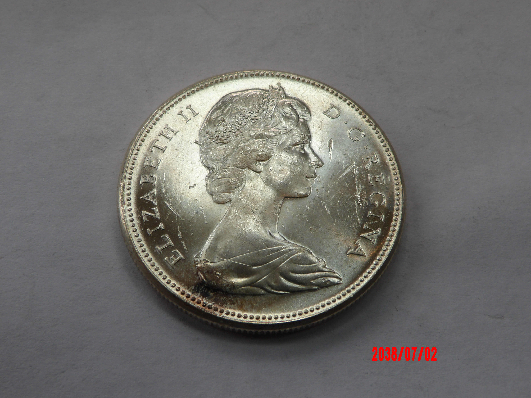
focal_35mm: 42
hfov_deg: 44.8
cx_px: 266
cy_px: 199
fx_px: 644
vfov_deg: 34.3
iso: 100
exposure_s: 1/113
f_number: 4.9
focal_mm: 7.6
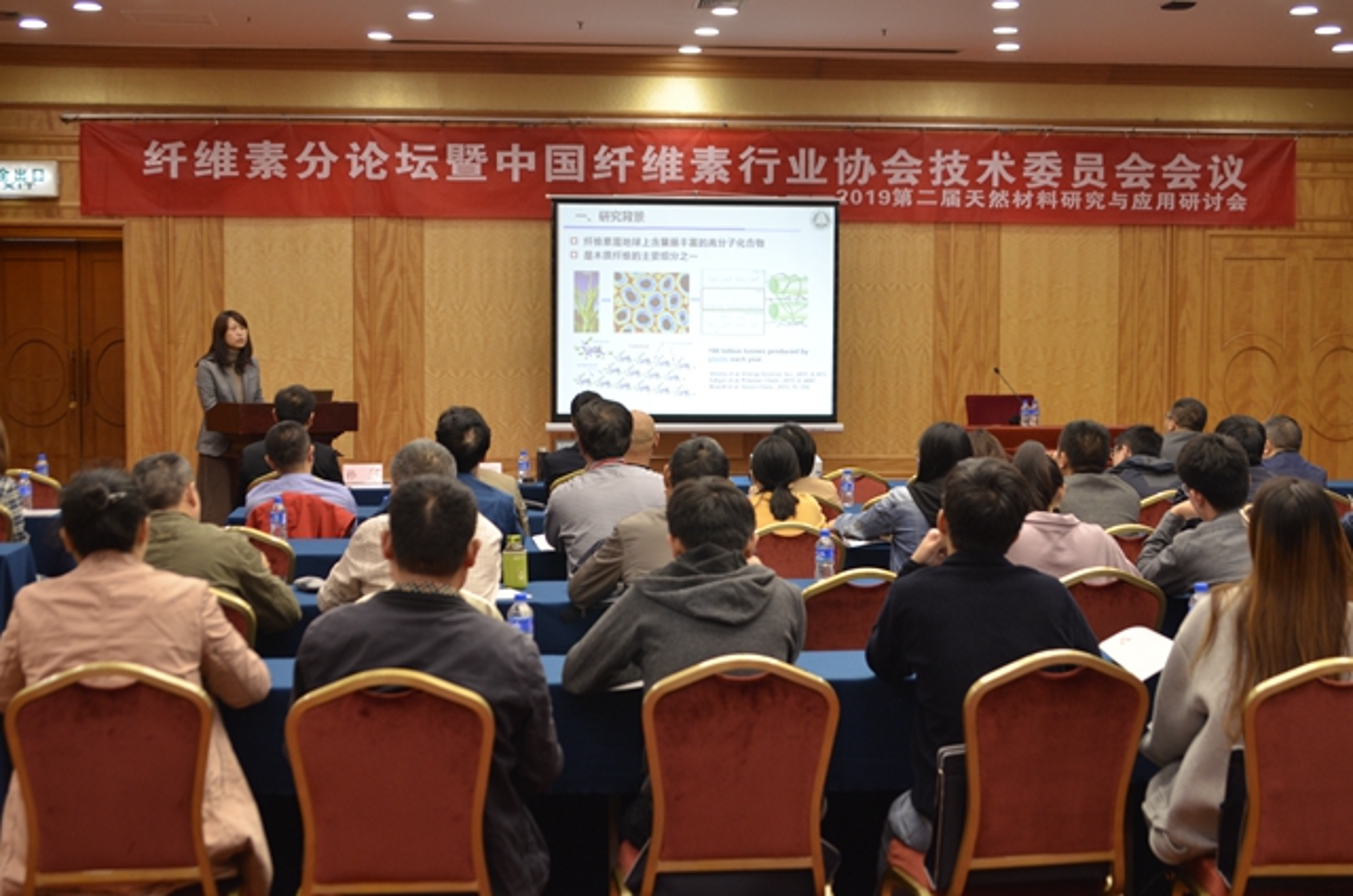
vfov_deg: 23.7
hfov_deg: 35.1
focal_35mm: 57
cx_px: 676
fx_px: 2138
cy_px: 448
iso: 560
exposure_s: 1/60
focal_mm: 38
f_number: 4
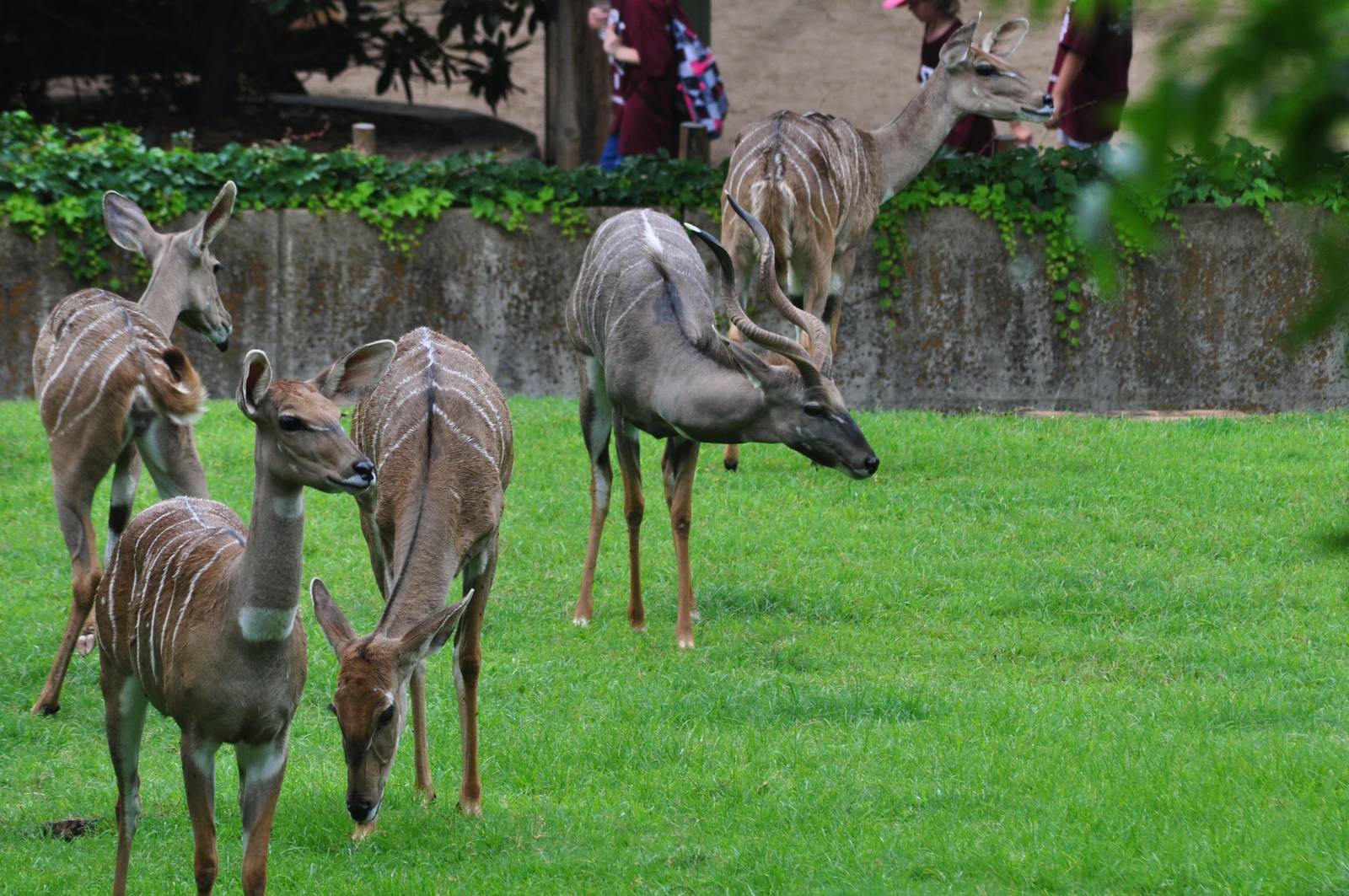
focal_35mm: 450
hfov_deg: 4.6
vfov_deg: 3.0
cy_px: 448
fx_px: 16843
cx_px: 674
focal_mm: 300
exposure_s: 1/200
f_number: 10
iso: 400
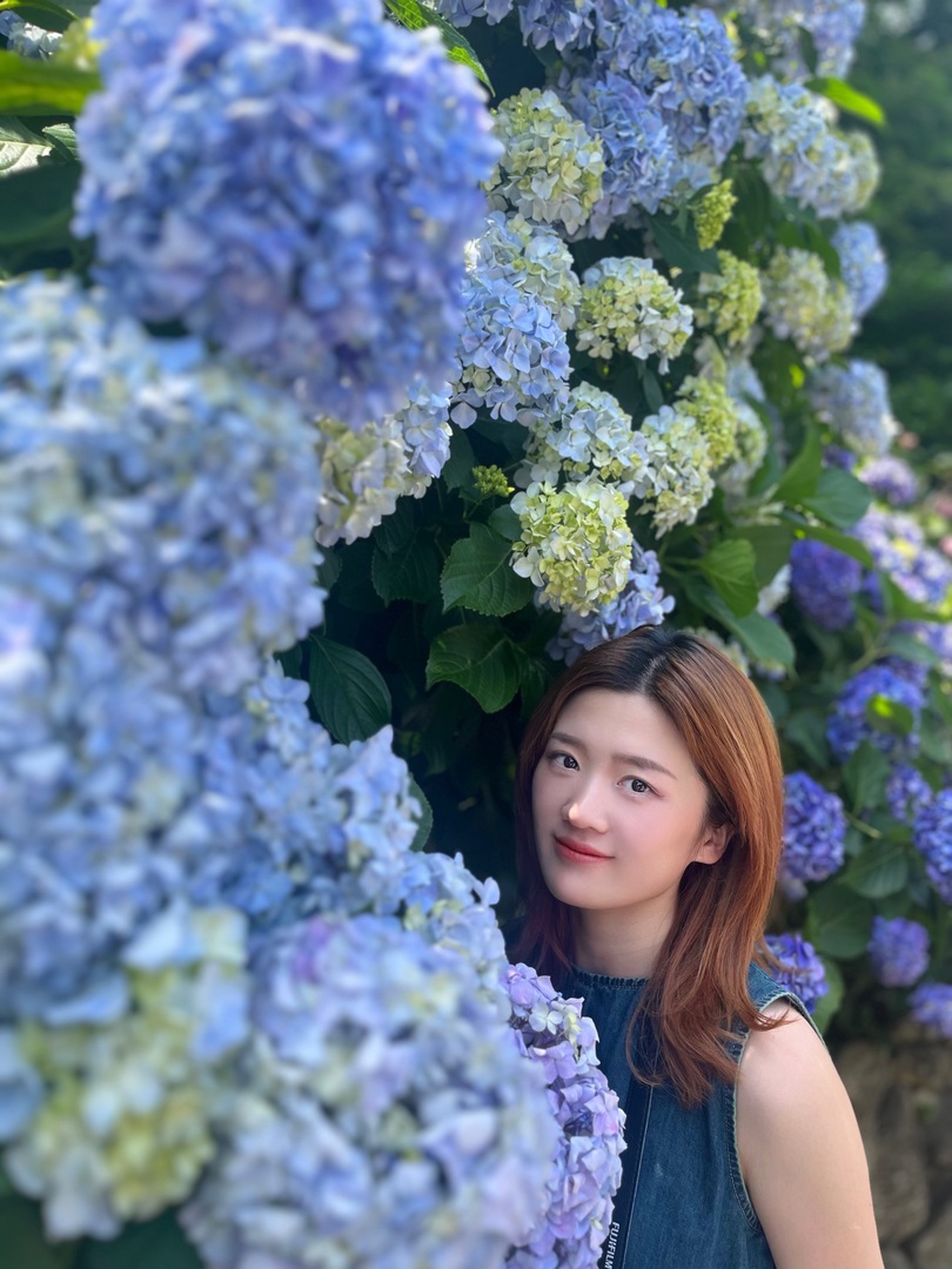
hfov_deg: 53.1
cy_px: 634
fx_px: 953
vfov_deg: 67.3
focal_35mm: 26
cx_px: 476
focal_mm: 5.1
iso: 50
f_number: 1.6
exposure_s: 1/649
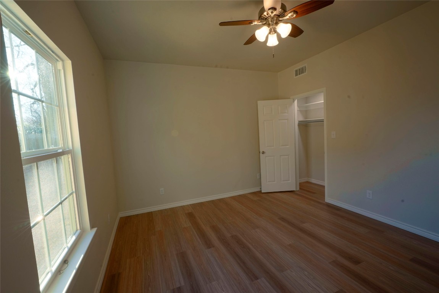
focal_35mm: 16
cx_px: 220
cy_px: 146
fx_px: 195
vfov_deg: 73.8
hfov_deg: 96.7
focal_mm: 16
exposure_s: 1/8
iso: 100
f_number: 16
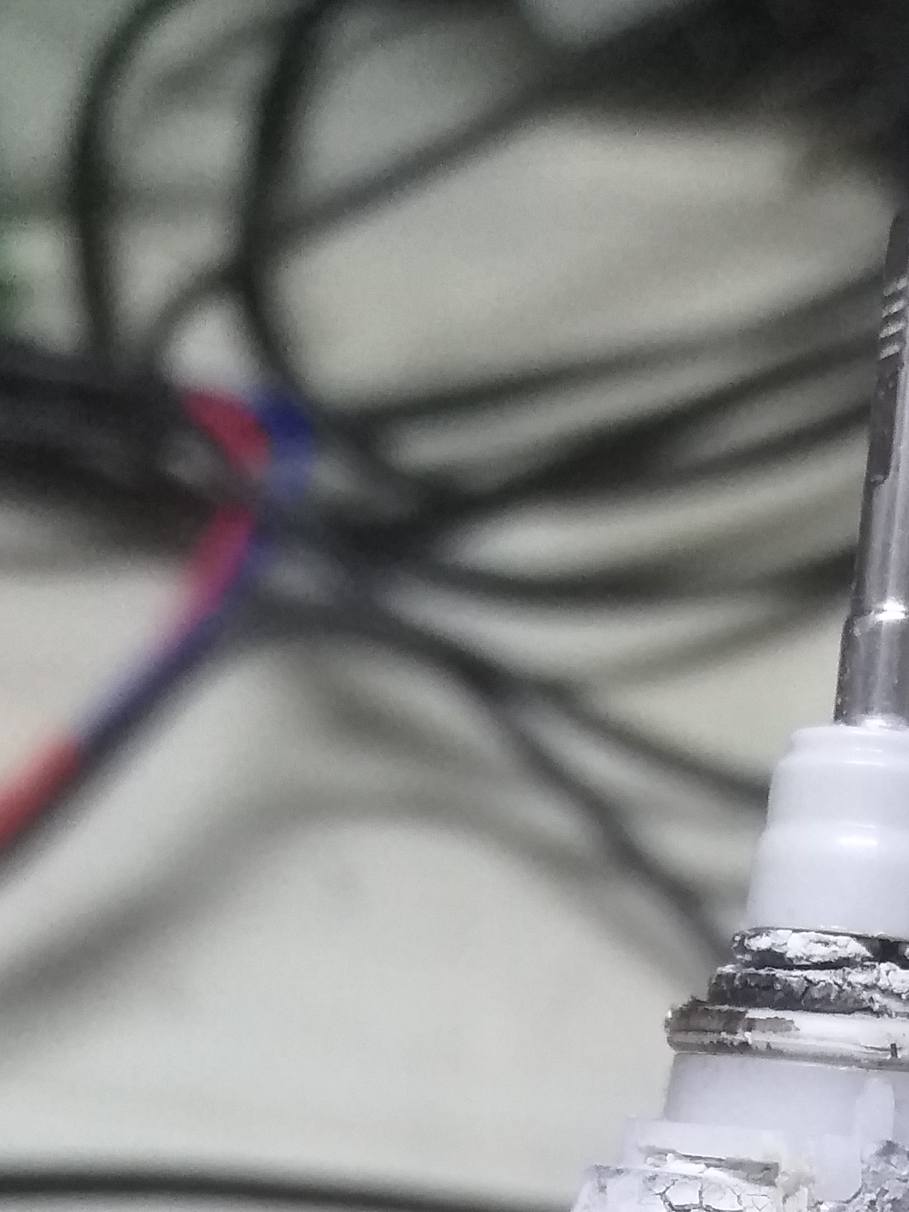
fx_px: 2240
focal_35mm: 64
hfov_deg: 22.4
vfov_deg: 26.8
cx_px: 807
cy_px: 1453
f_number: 1.8
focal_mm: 3.63
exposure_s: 1/33.3
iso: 423
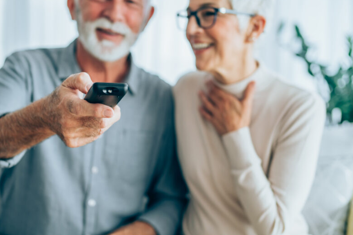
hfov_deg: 30.4
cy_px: 138
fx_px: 647
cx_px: 126
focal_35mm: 66
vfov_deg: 20.6
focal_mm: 50
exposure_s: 1/320
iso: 200
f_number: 2.2
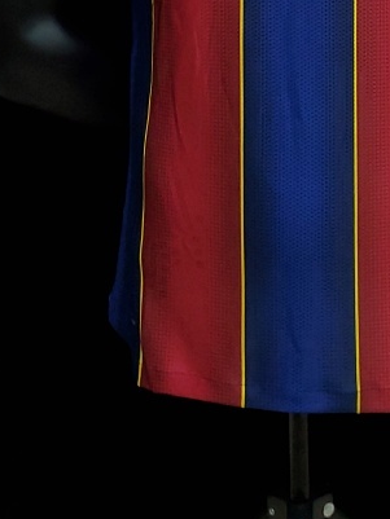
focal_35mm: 70
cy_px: -172
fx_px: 1051
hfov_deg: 20.8
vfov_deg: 24.0
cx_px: 298
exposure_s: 1/15
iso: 200
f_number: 1.5
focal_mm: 4.3
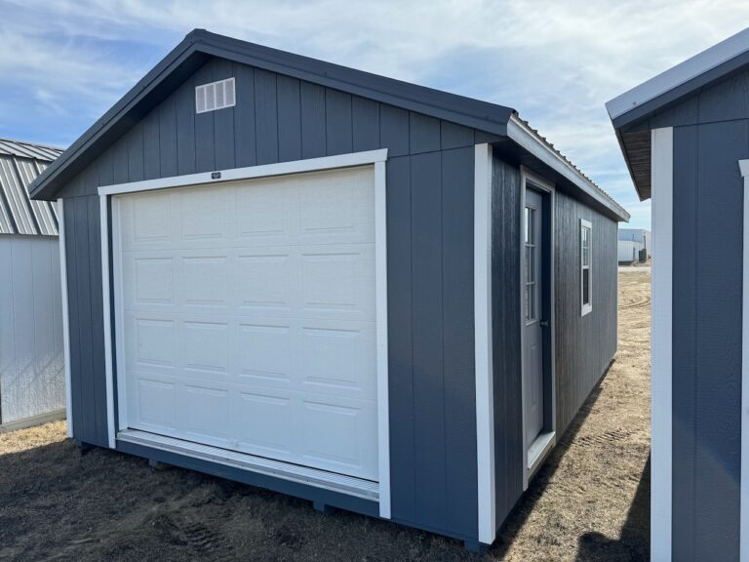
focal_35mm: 24
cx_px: 374
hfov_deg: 71.6
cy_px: 281
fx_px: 519
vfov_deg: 56.8
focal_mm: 6.86
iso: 80
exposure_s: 1/3413
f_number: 1.78
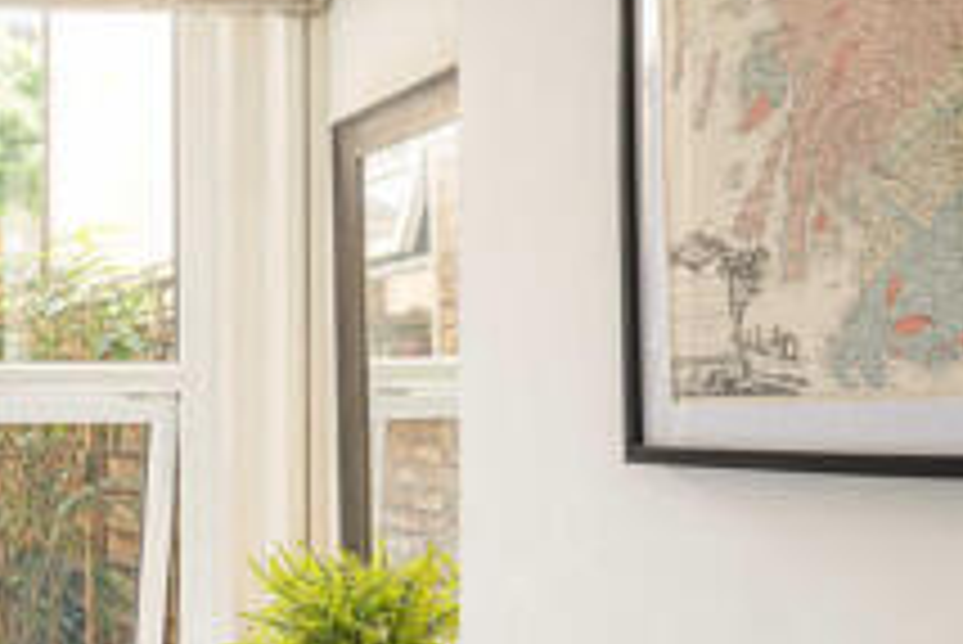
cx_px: -367
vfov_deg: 25.6
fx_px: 1392
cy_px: 516
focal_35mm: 52
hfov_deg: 28.9
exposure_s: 1/2.5
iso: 250
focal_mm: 17
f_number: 8
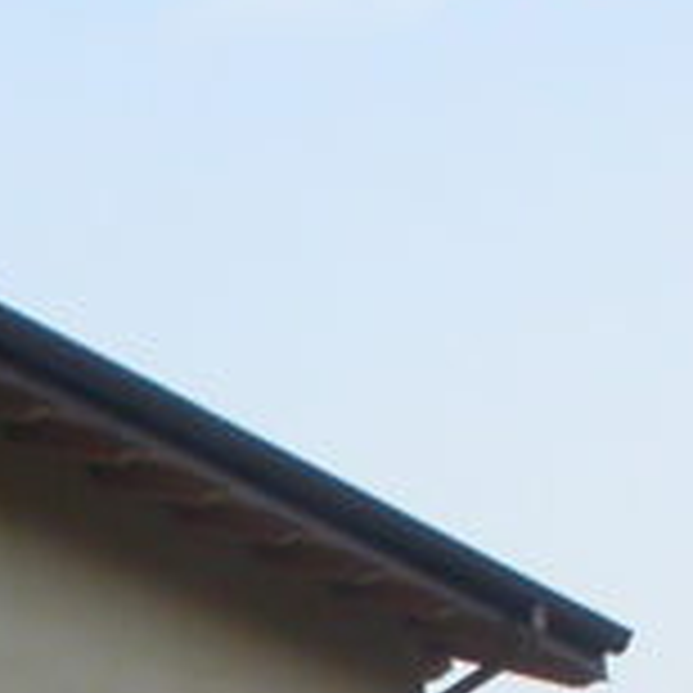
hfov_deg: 7.2
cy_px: 1089
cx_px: -274
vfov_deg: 7.1
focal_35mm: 241
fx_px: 5459
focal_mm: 8.6
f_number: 5.4
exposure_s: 1/147
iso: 100
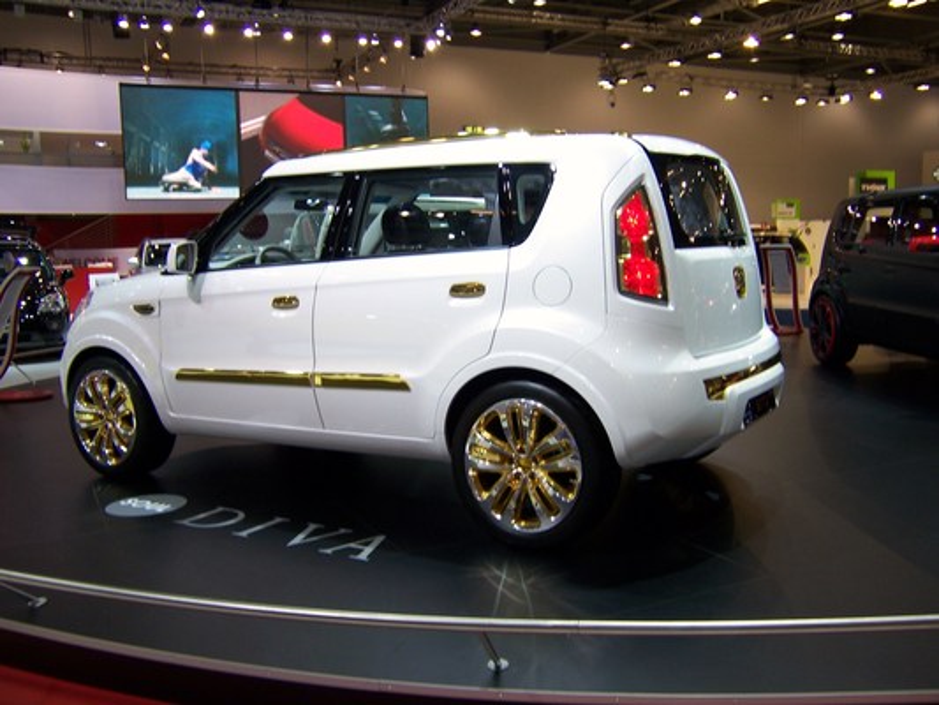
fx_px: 895
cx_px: 470
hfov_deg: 55.3
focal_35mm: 33
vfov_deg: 43.0
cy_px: 352
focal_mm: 5.5
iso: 80
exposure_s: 1/60
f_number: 2.8
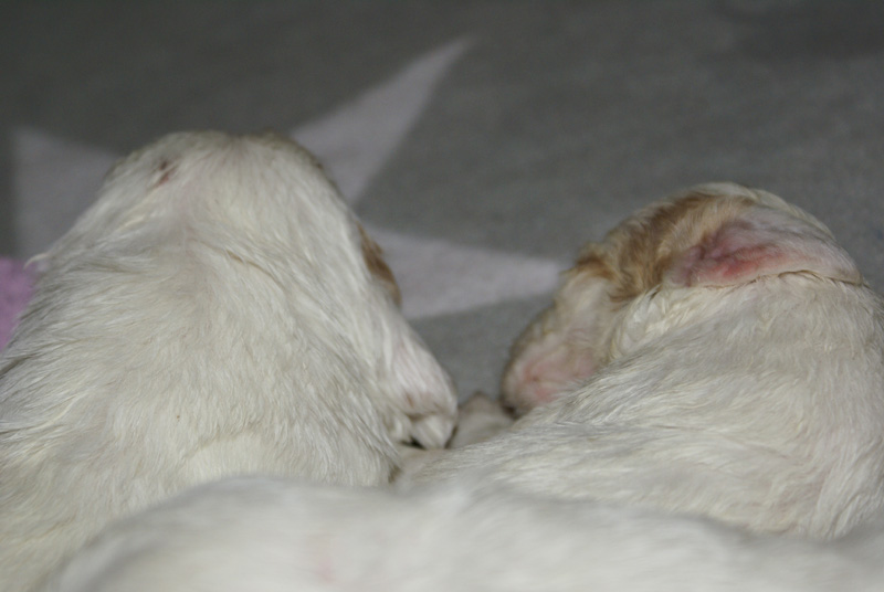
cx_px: 442
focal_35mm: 105
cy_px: 296
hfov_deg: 19.4
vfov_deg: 13.1
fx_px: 2582
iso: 400
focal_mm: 70
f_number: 5.6
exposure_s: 1/125
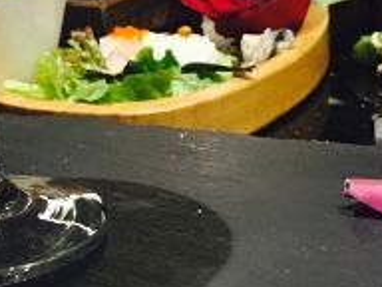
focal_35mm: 106
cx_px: 241
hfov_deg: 18.5
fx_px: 1170
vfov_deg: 13.8
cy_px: 25
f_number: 2.2
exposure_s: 1/8
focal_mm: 4.15
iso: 100
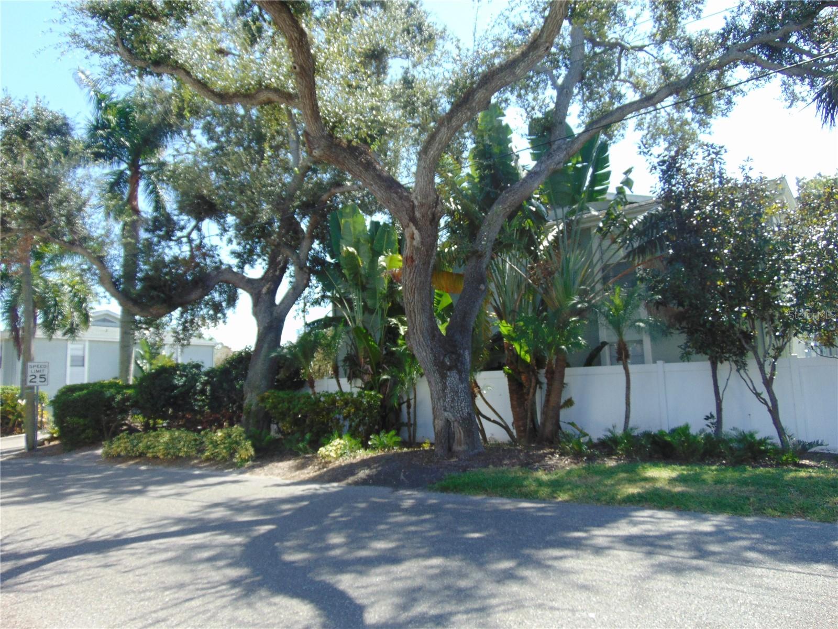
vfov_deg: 54.9
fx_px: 605
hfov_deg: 69.4
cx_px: 419
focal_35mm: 25
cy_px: 314
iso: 80
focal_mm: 4.5
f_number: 3
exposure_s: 1/400
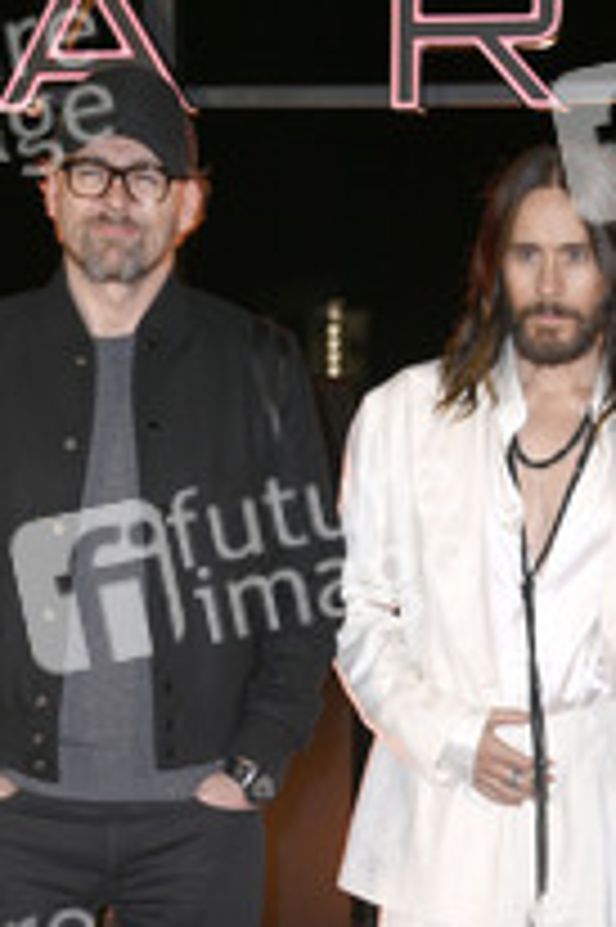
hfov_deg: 8.6
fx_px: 4088
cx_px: 373
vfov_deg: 12.8
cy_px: 792
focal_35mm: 159
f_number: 5.6
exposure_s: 1/125
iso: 640
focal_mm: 82
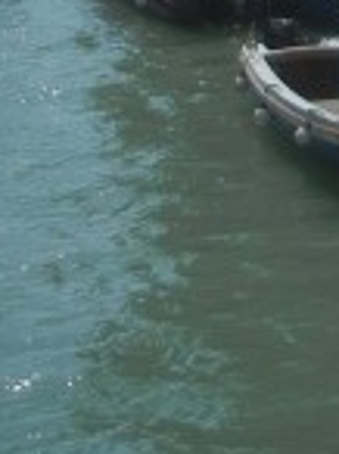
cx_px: 522
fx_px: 2069
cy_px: -519
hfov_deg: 9.1
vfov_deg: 11.1
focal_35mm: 158
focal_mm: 5.4
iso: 160
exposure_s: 1/610
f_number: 7
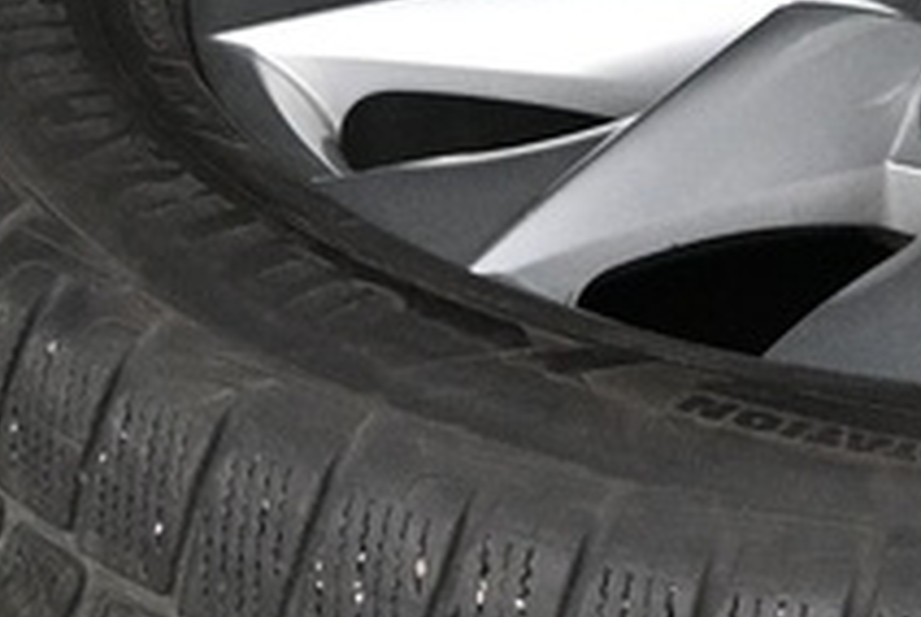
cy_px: -39
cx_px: 752
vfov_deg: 7.5
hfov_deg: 11.2
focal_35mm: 183
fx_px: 4688
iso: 1600
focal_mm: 16
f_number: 3.5
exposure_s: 1/50
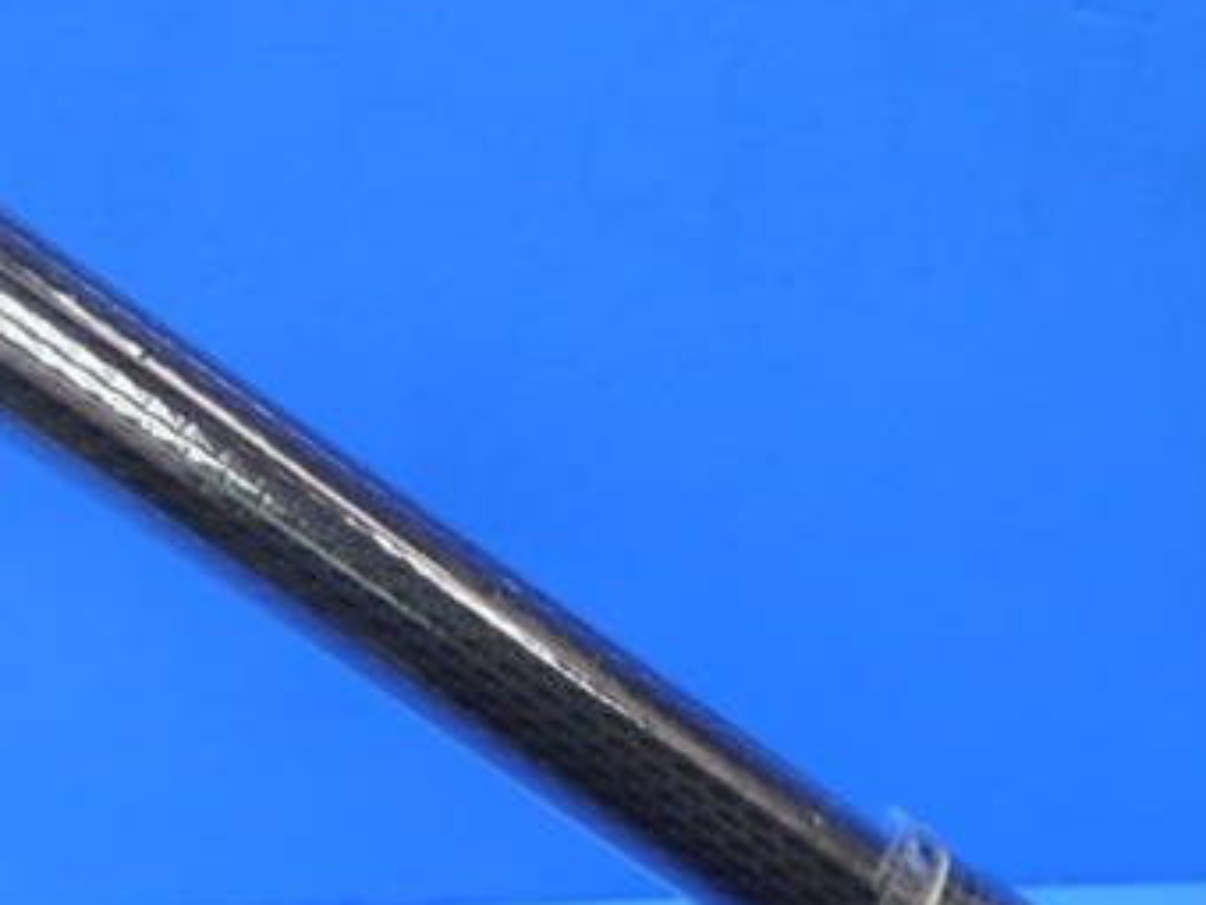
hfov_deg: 40.3
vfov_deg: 30.5
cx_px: 511
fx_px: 1637
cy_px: 635
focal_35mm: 47
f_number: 3.7
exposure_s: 1/30
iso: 140
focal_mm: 4.5
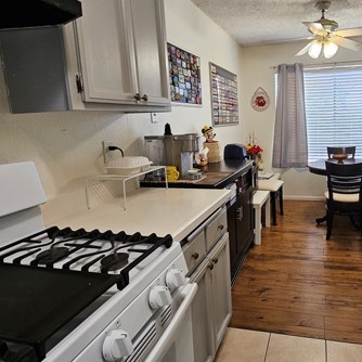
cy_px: 157
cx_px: 260
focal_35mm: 22
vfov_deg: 69.3
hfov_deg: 66.4
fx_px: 260
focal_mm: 2.2
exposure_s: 1/60
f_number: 2.2
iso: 100
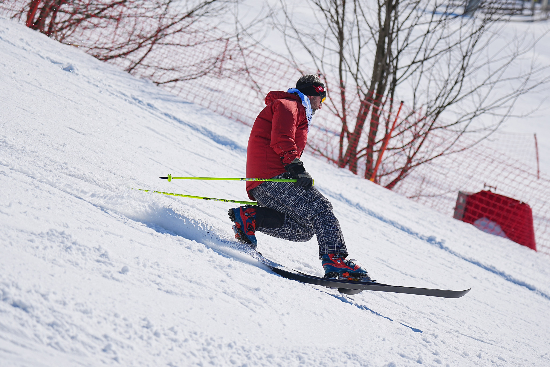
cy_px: 184
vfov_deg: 9.3
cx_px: 275
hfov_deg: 13.9
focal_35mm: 148
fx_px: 2261
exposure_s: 1/4000
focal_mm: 99
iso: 100
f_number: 2.8
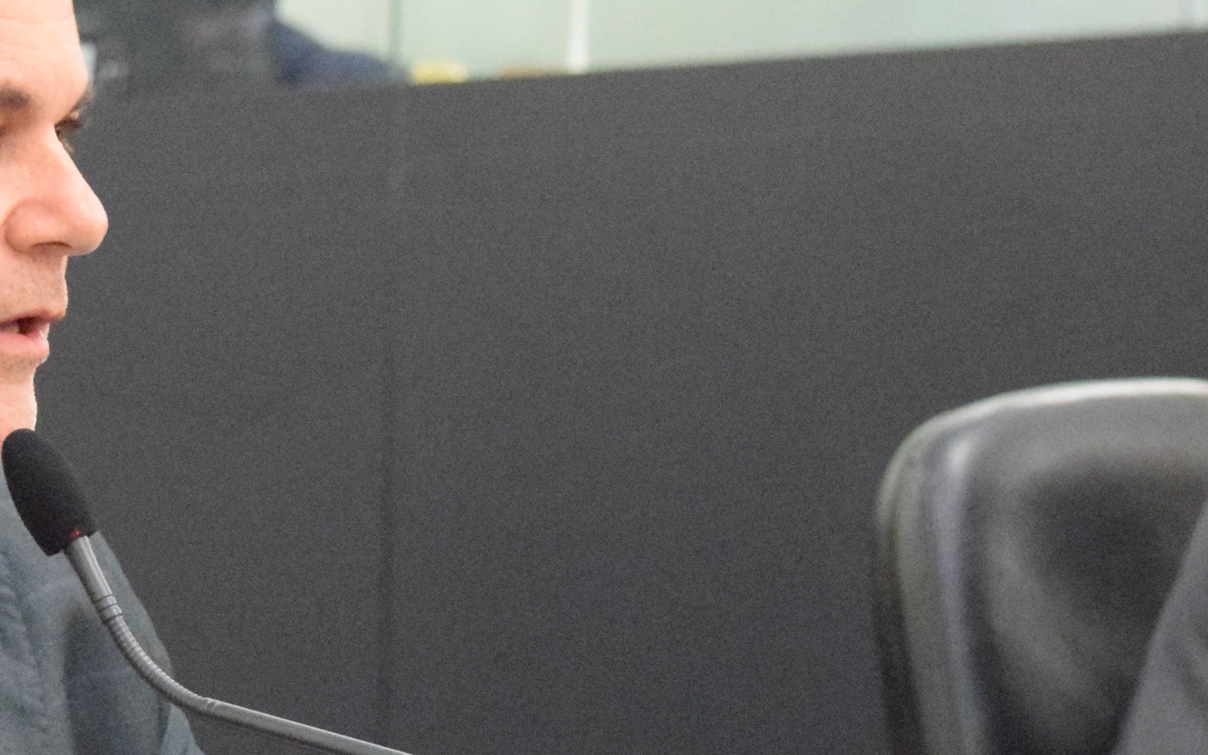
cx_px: 70
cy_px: 595
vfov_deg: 5.8
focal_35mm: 226
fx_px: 7441
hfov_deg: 9.2
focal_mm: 62
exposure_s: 1/100
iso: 12800
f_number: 4.5
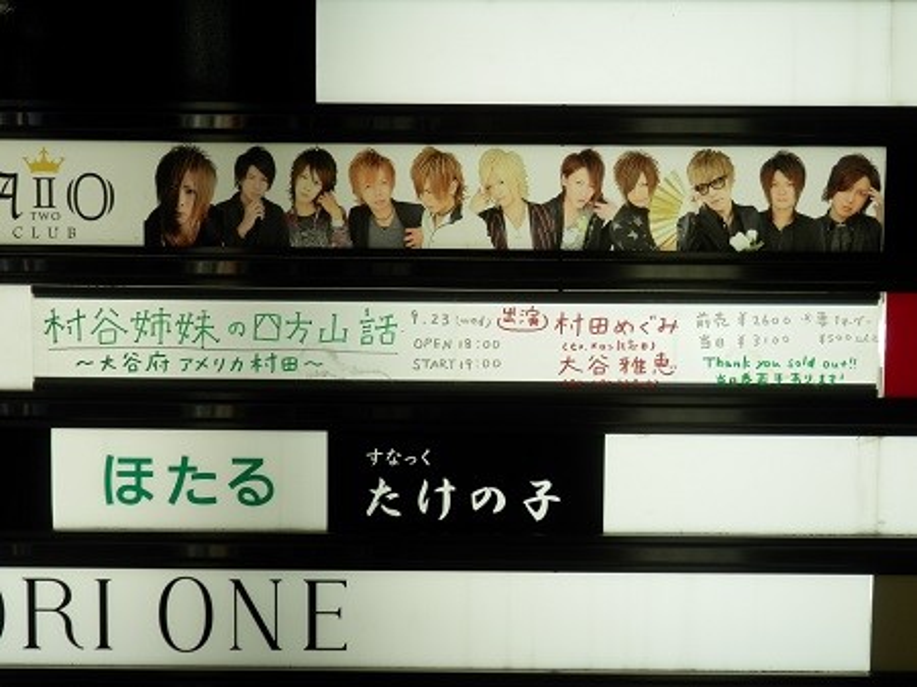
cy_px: 344
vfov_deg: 42.9
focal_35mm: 33
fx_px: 874
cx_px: 458
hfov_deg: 55.4
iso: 80
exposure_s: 1/80
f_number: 3.4
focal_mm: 6
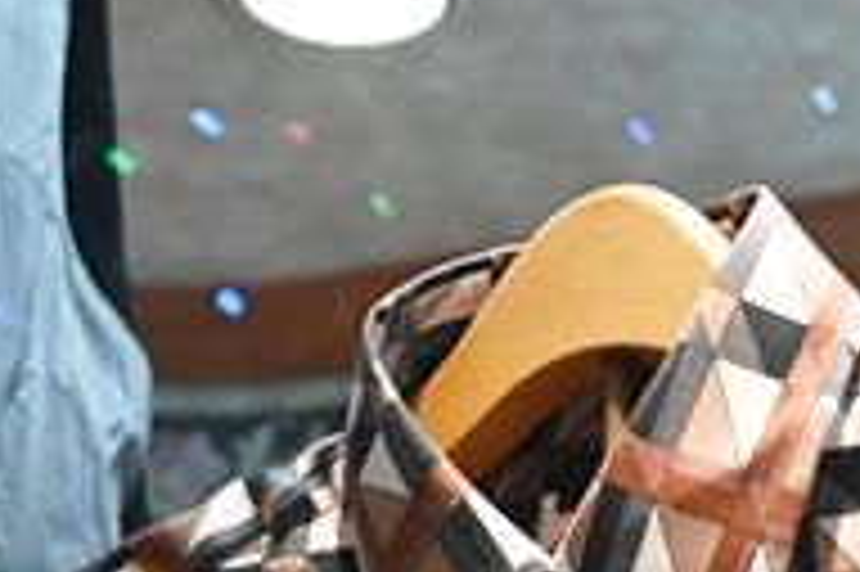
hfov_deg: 11.4
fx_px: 4311
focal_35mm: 181
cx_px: 639
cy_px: 1466
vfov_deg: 7.1
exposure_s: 1/100
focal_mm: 34.5
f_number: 5
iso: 500
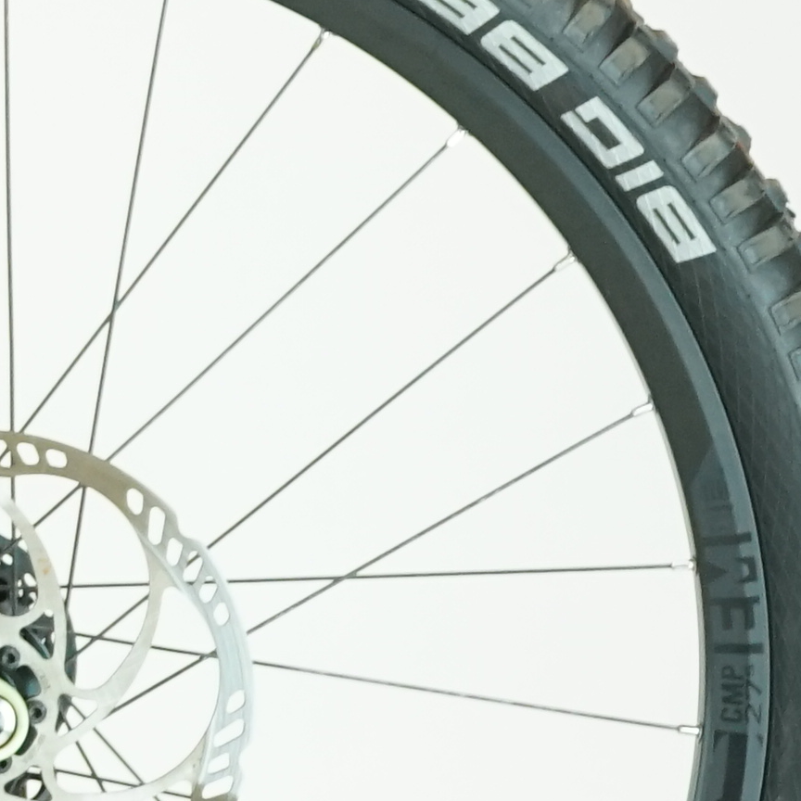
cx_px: -1656
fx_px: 8037
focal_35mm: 307
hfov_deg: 5.4
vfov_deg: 5.7
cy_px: -32
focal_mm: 52
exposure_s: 1/200
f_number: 5.6
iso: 1600
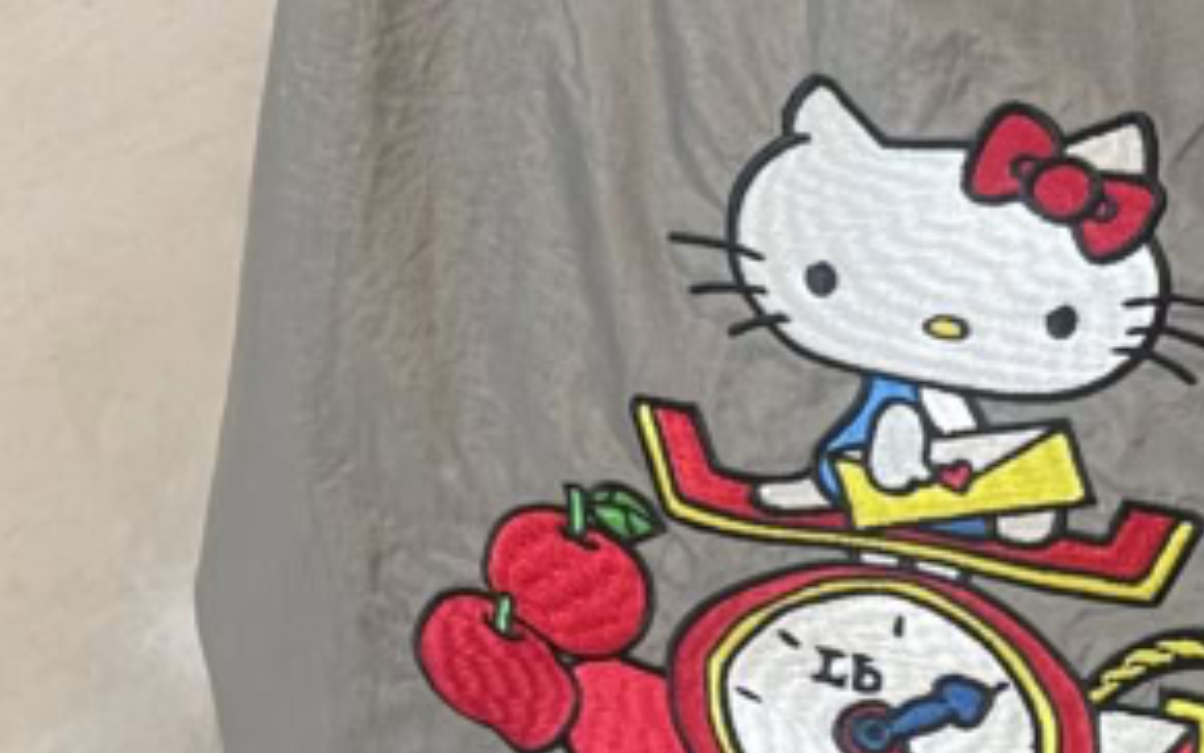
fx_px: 3183
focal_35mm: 97
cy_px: -600
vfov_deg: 12.4
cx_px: 1018
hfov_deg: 21.1
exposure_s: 1/60
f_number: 1.6
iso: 125
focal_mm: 4.2
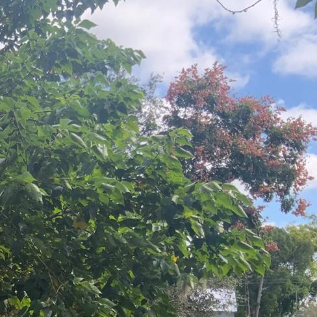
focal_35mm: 84
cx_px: -151
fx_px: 870
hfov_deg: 18.4
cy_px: 297
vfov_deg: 20.2
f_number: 1.8
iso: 16
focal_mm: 3
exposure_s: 1/700
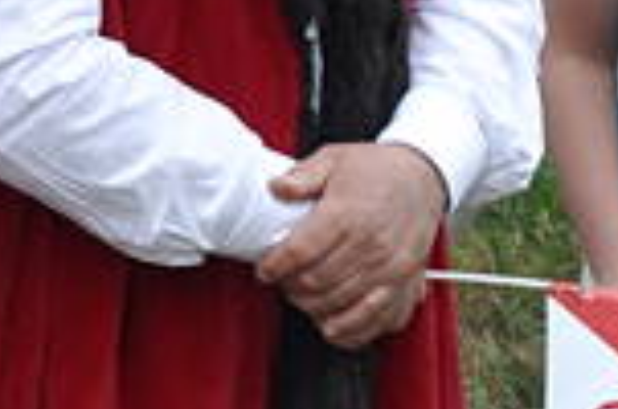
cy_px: -170
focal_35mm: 440
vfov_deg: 3.1
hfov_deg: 4.6
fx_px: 7537
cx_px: -618
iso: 1250
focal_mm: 52
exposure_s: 1/320
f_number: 9
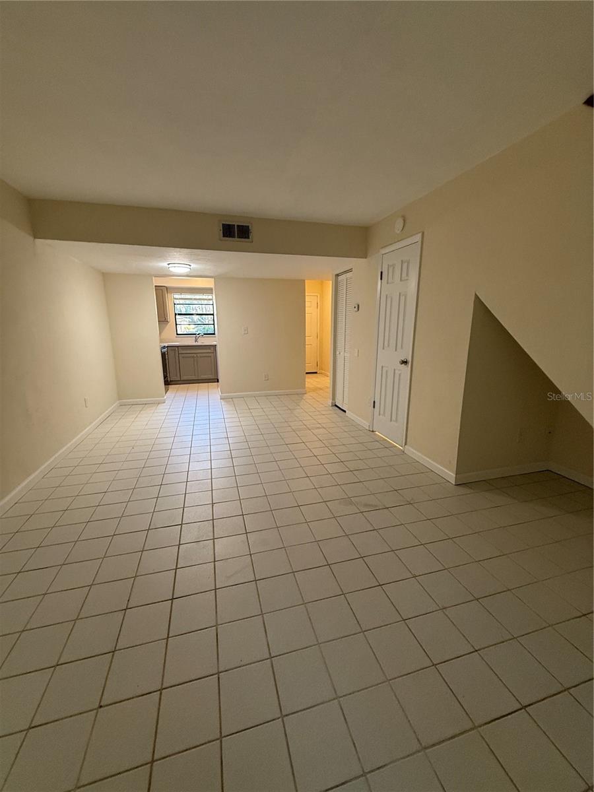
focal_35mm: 14
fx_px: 320
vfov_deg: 102.1
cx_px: 297
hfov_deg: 85.7
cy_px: 396
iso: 320
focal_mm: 2.22
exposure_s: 1/120
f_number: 2.2
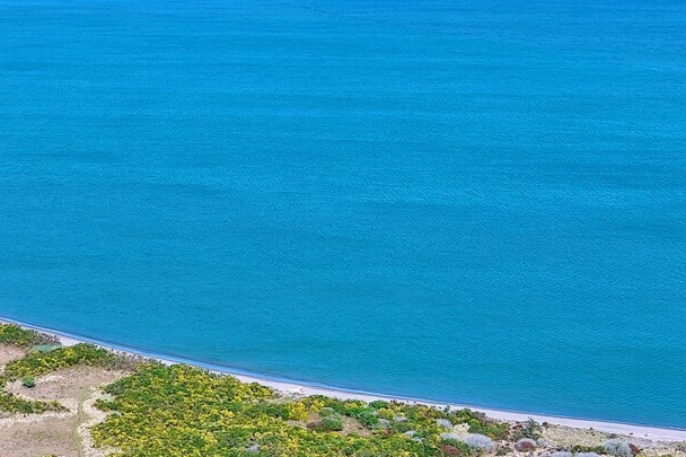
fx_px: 1543
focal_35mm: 81
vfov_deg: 16.6
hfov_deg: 22.9
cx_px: -149
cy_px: 414
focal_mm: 10.57
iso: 100
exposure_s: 1/1017
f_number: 2.8
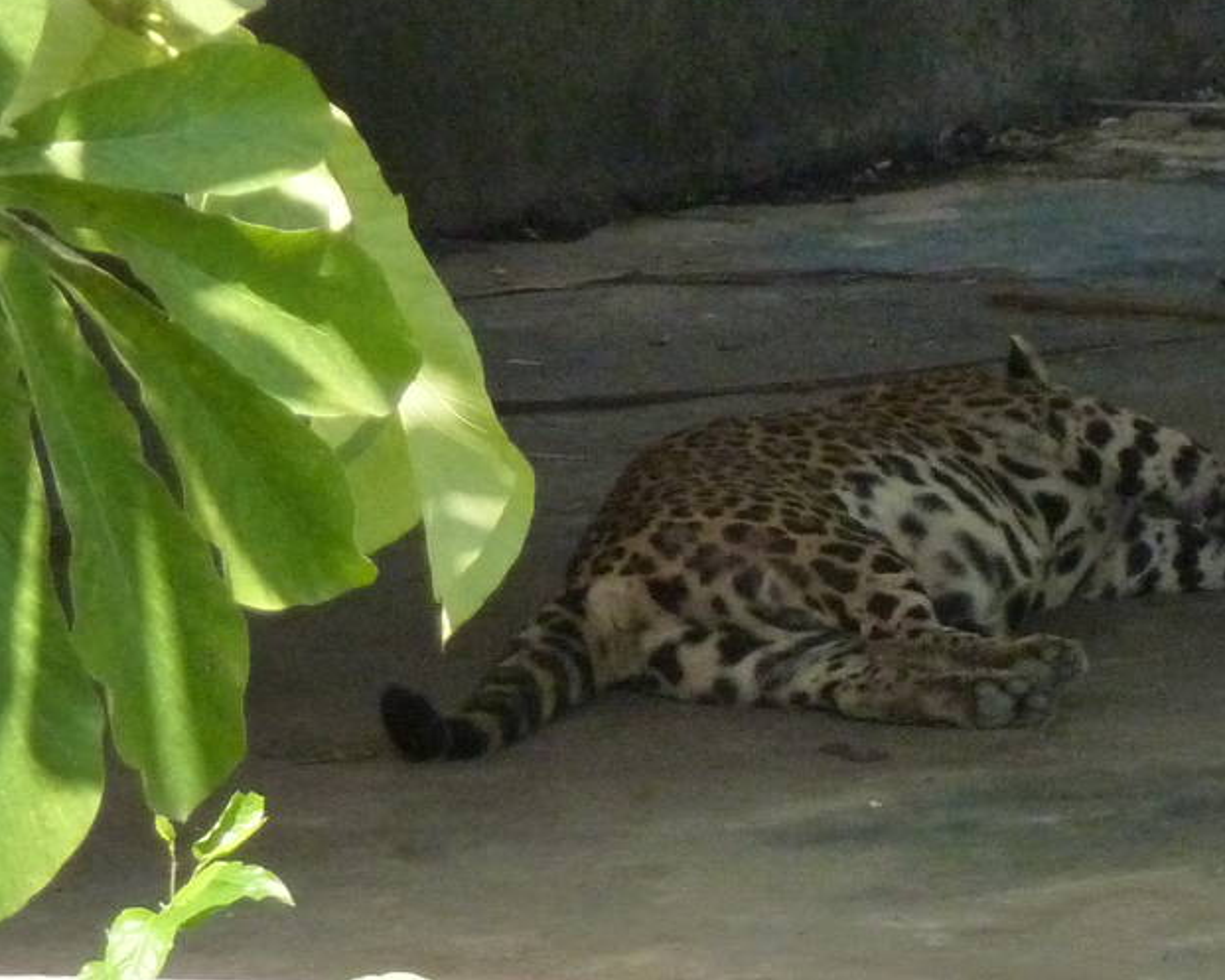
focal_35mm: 754
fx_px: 27341
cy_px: 745
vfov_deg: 2.1
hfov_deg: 2.6
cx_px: 913
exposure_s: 1/500
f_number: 4.9
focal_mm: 49.2
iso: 800
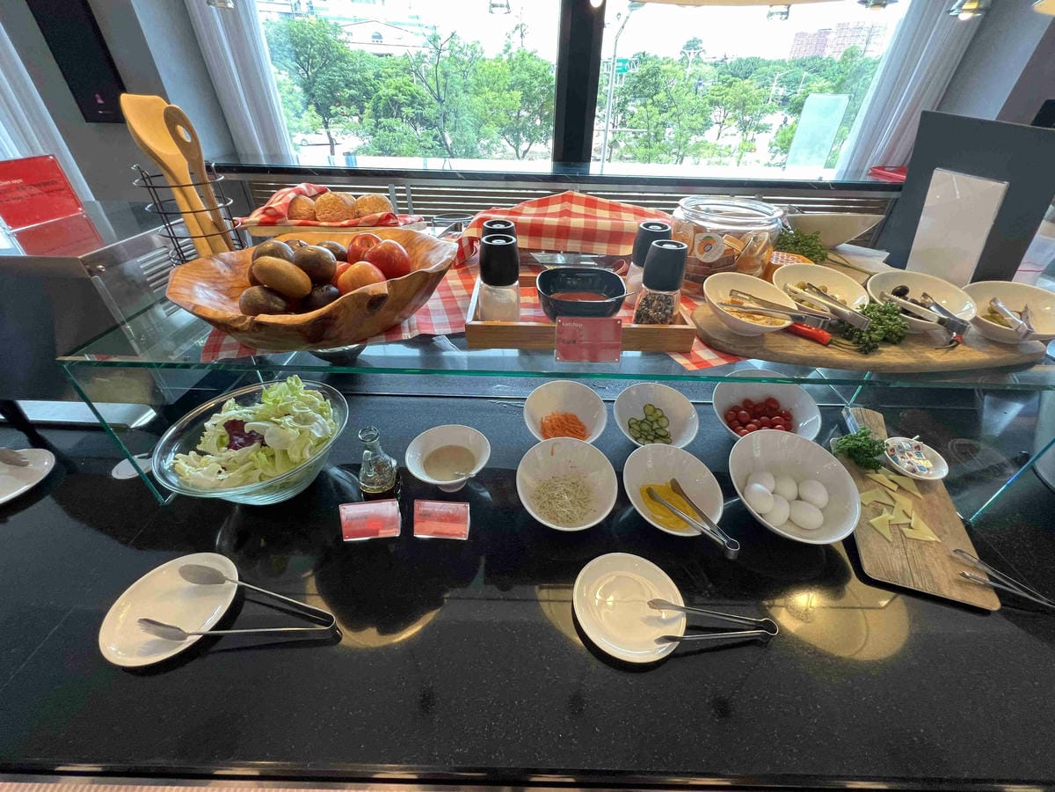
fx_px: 396
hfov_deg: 106.2
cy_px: 396
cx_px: 528
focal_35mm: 13
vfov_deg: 89.9
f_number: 1.8
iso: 200
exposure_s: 1/60
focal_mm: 1.57
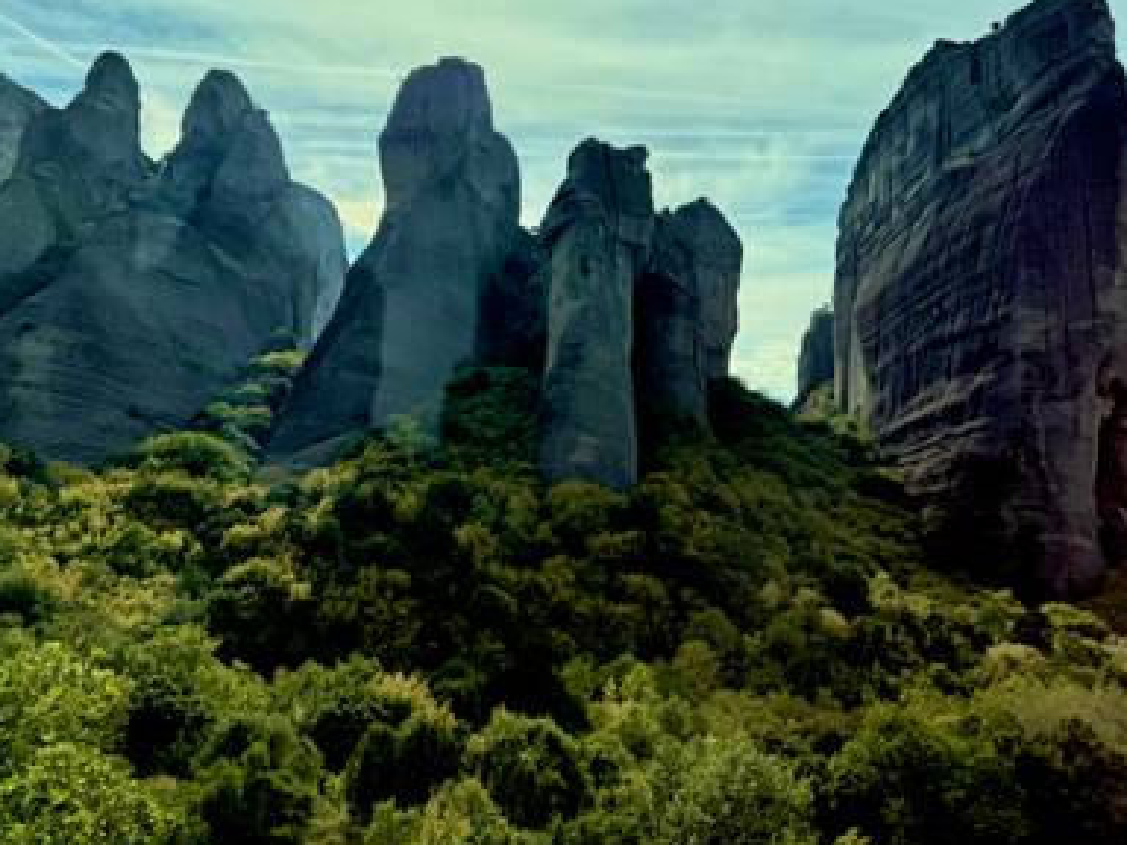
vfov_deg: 46.5
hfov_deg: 59.9
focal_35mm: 30
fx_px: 977
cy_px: 332
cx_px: 599
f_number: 1.78
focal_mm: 6.76
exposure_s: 1/1437
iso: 80
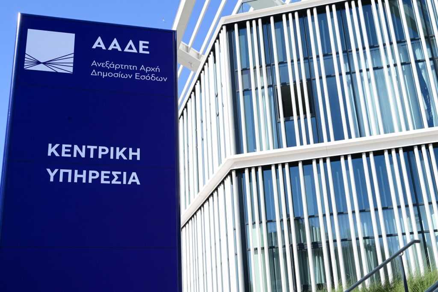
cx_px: 219
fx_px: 535
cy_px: 146
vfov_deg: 30.5
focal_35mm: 44
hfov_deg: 44.5
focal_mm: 44
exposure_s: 1/400
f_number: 10
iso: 400
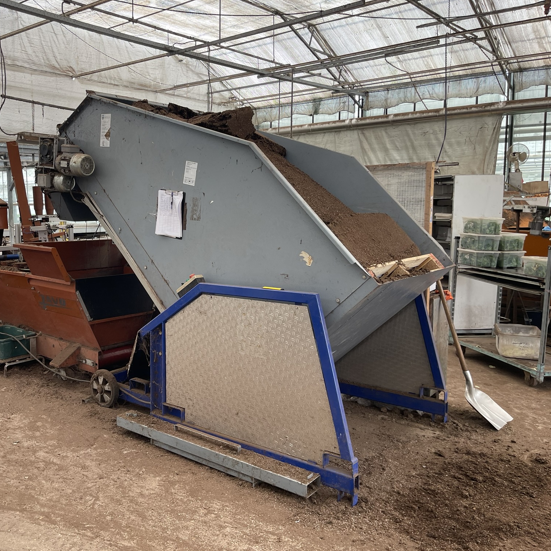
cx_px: 183
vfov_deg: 54.0
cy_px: 273
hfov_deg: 53.0
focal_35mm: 30
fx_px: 540
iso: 50
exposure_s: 1/121
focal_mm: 5.1
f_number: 1.6
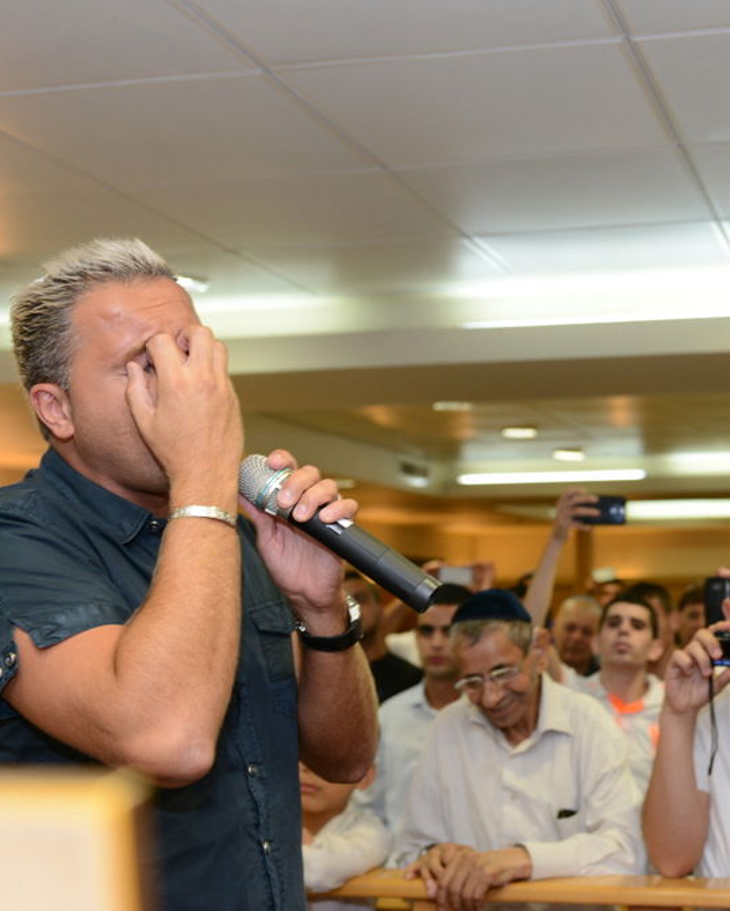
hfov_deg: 26.3
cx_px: 557
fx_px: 1538
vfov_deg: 33.0
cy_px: 453
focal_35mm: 57
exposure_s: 1/100
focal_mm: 40
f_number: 4
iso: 1250
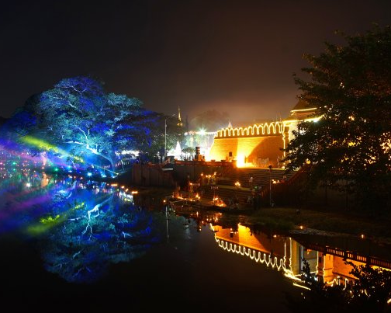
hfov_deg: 44.6
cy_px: 157
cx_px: 228
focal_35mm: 41
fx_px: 474
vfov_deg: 36.5
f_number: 8
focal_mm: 24
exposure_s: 6
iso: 320
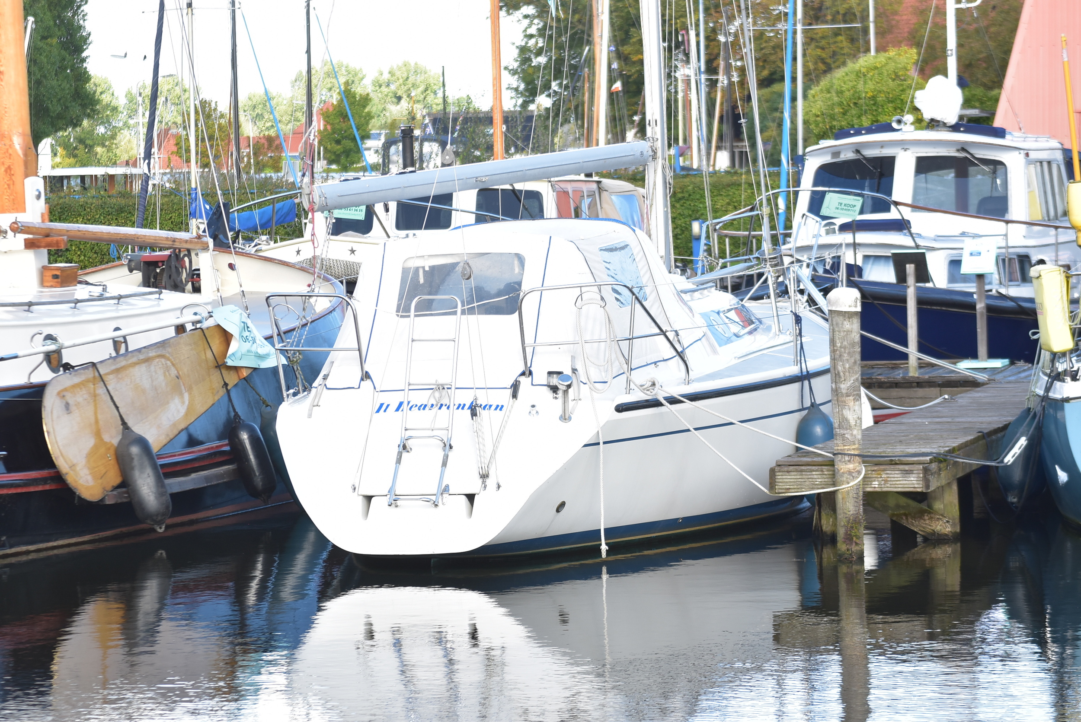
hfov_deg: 14.4
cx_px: 540
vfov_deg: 9.6
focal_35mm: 142
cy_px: 361
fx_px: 4282
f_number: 11
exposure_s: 1/500
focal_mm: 95
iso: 400
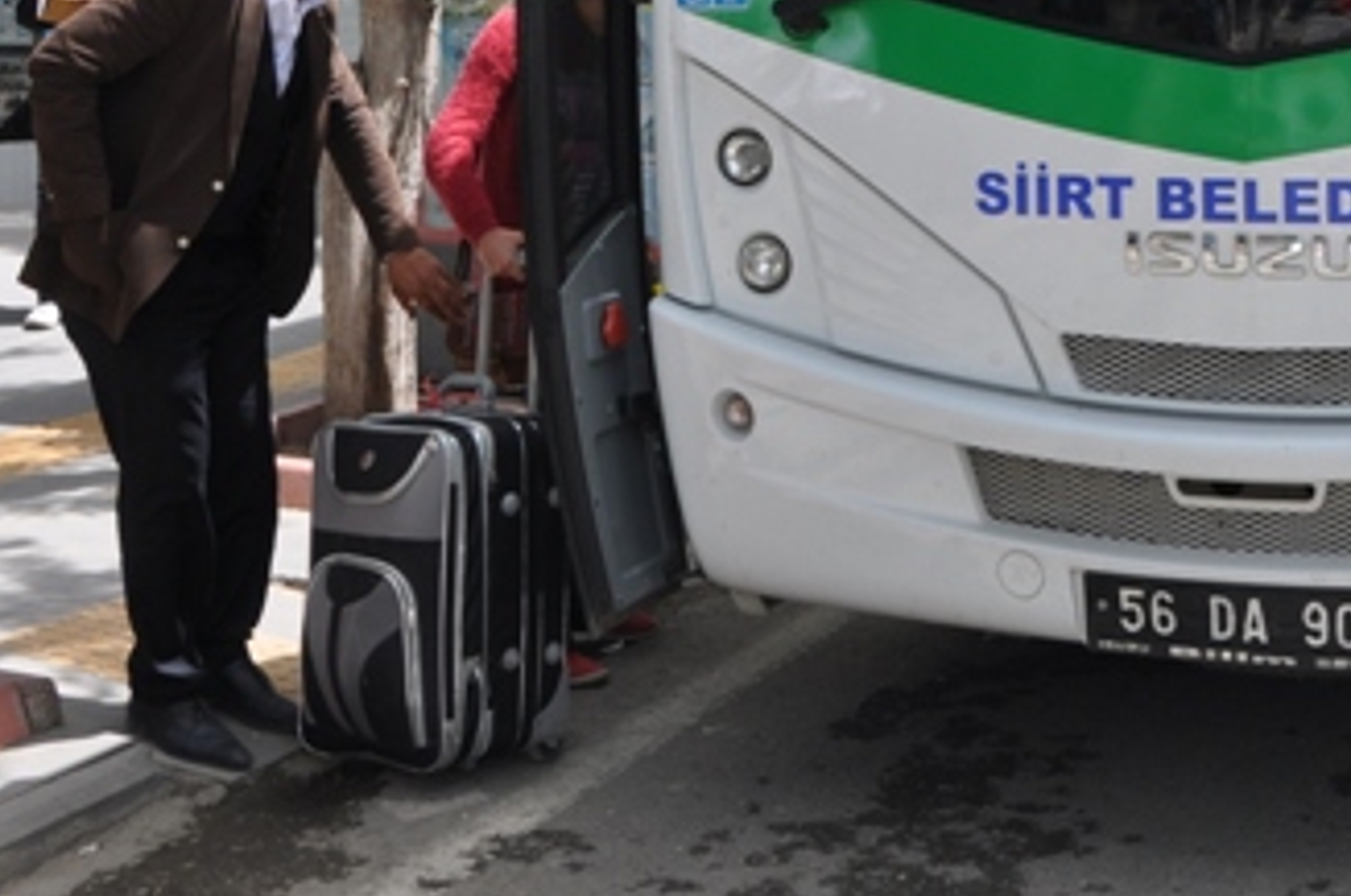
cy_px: -105
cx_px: 1206
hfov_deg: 29.3
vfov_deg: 19.6
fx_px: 2473
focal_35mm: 66
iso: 200
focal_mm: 18
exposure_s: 1/125
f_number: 11
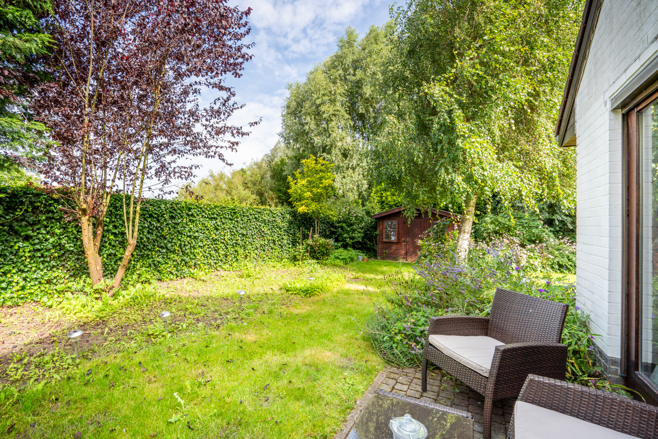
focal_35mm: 16
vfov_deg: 73.8
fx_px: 293
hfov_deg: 96.7
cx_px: 329
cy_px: 220
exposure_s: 1/60
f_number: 11
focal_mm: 16
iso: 100
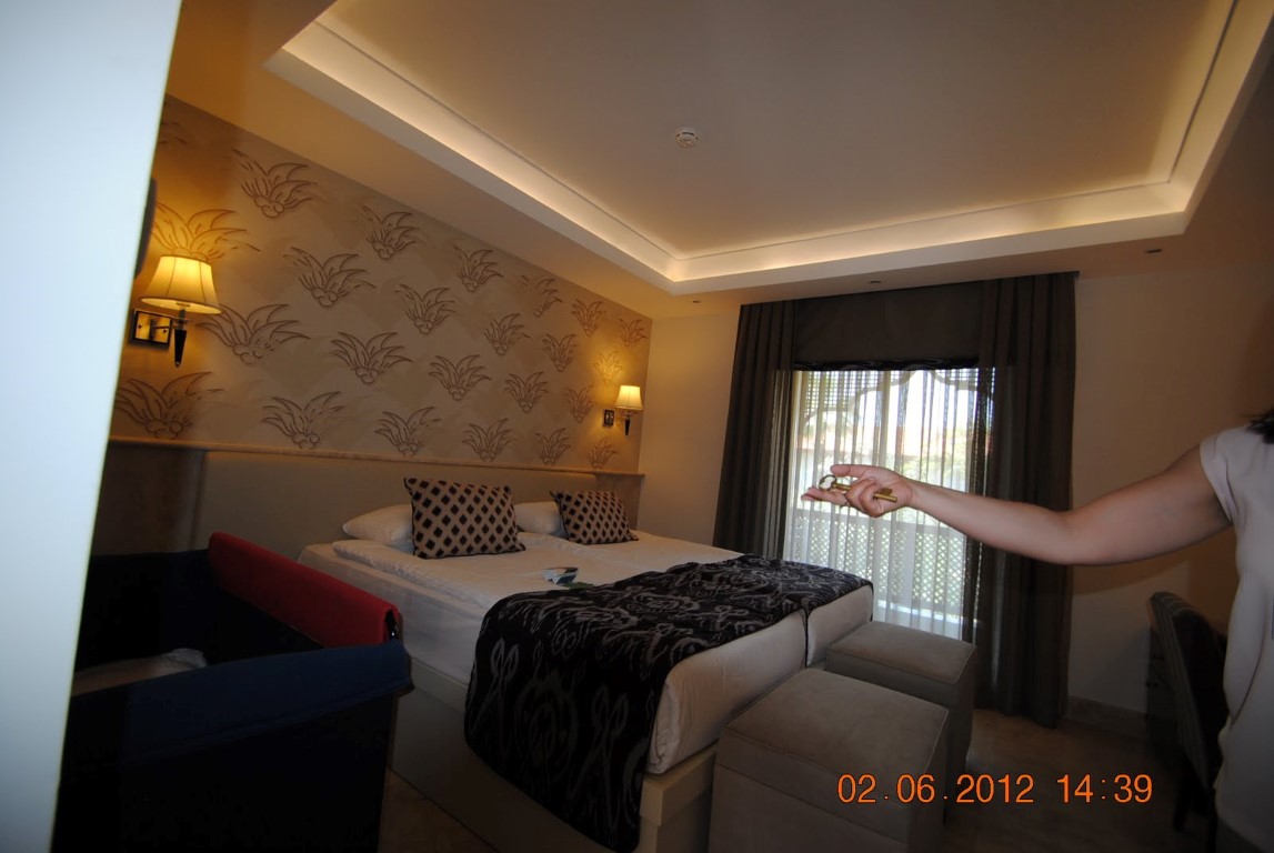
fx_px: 532
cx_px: 637
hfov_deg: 100.3
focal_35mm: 15
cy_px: 426
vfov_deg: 77.5
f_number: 3.5
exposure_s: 1/60
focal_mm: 10
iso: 200
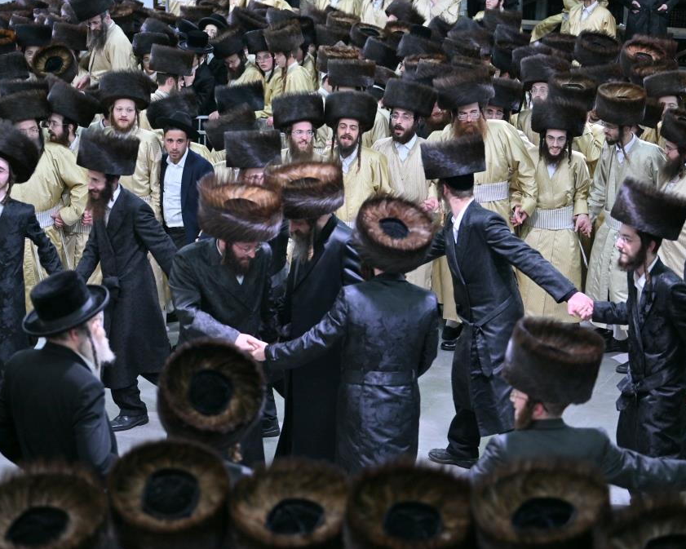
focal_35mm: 80
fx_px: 1624
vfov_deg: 19.2
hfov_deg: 23.8
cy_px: 276
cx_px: 274
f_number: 2.8
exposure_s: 1/200
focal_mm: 70
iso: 400
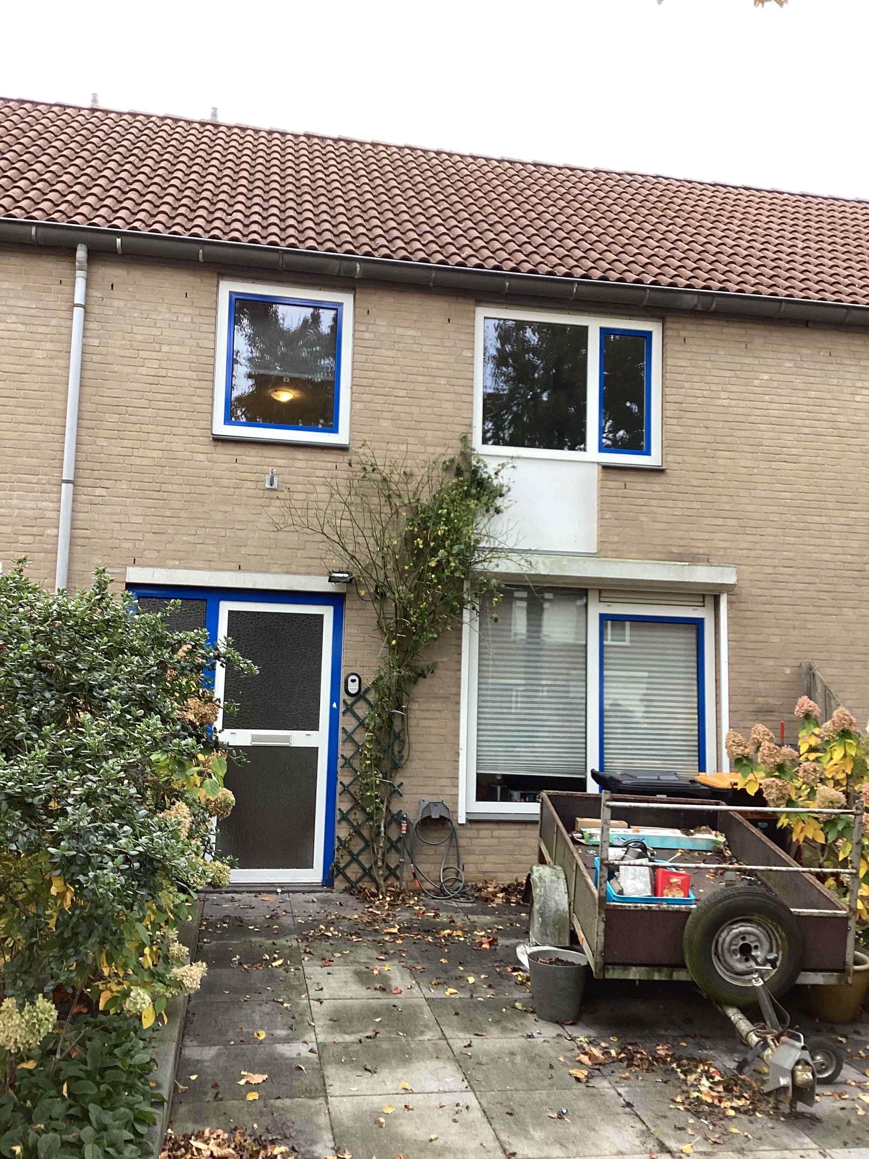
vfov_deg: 58.4
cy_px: 580
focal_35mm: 31
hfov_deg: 45.4
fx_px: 1038
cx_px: 434
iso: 64
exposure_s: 1/100
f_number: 2.4
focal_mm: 3.3
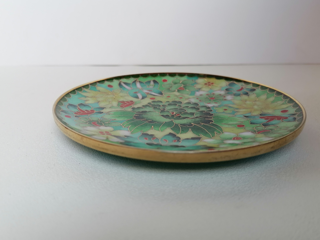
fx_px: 268
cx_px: 160
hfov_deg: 61.7
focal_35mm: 29
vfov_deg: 48.2
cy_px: 120
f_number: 1.8
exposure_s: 1/50
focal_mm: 4.75
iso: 80
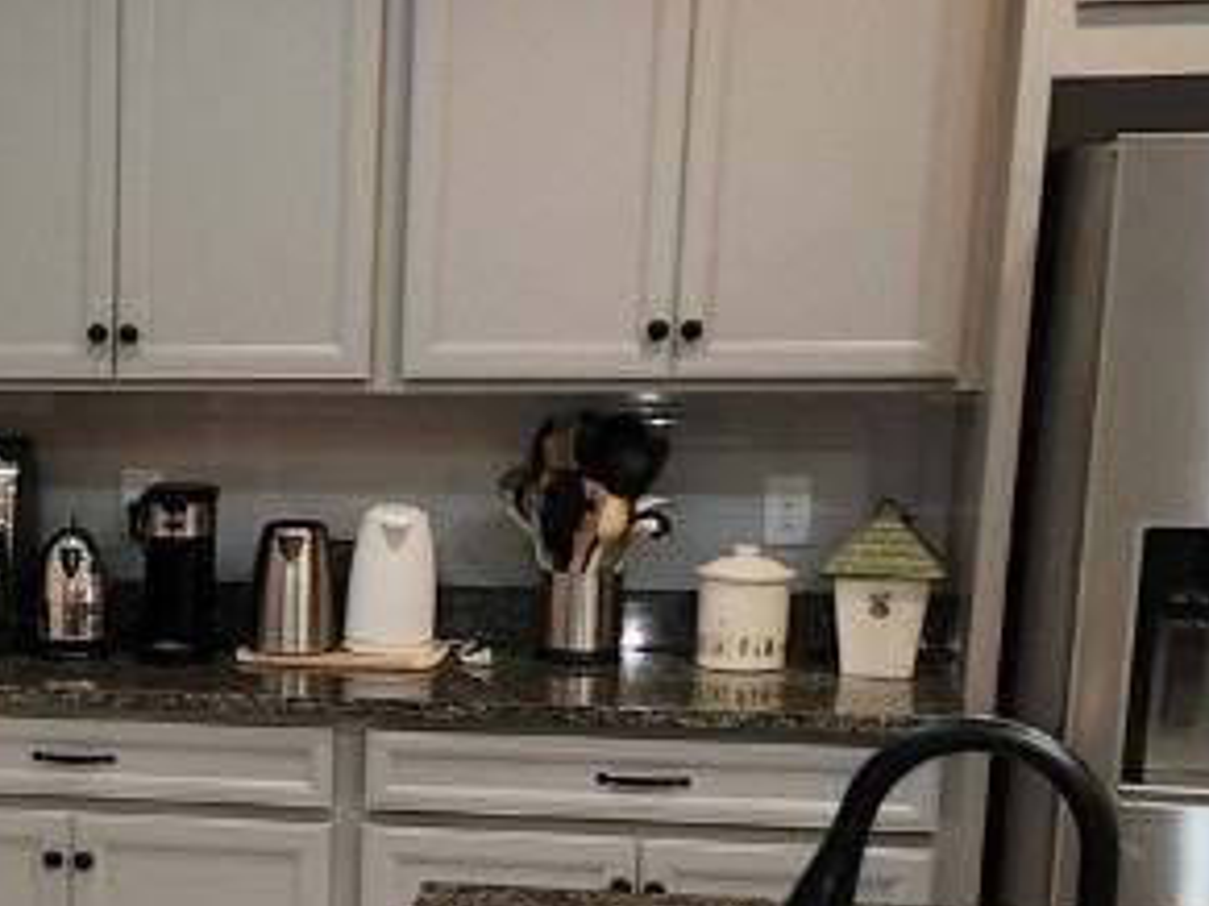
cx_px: -212
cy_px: 827
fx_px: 2828
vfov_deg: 17.9
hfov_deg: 22.4
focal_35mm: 81
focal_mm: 5.4
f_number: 1.8
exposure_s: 1/30
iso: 100
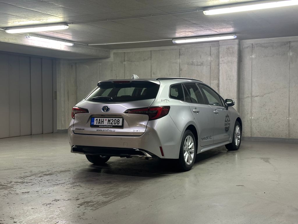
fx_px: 413
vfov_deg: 30.3
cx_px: 149
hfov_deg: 39.7
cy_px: 112
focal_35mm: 48
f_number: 1.78
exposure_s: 1/50
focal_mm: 6.86
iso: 200
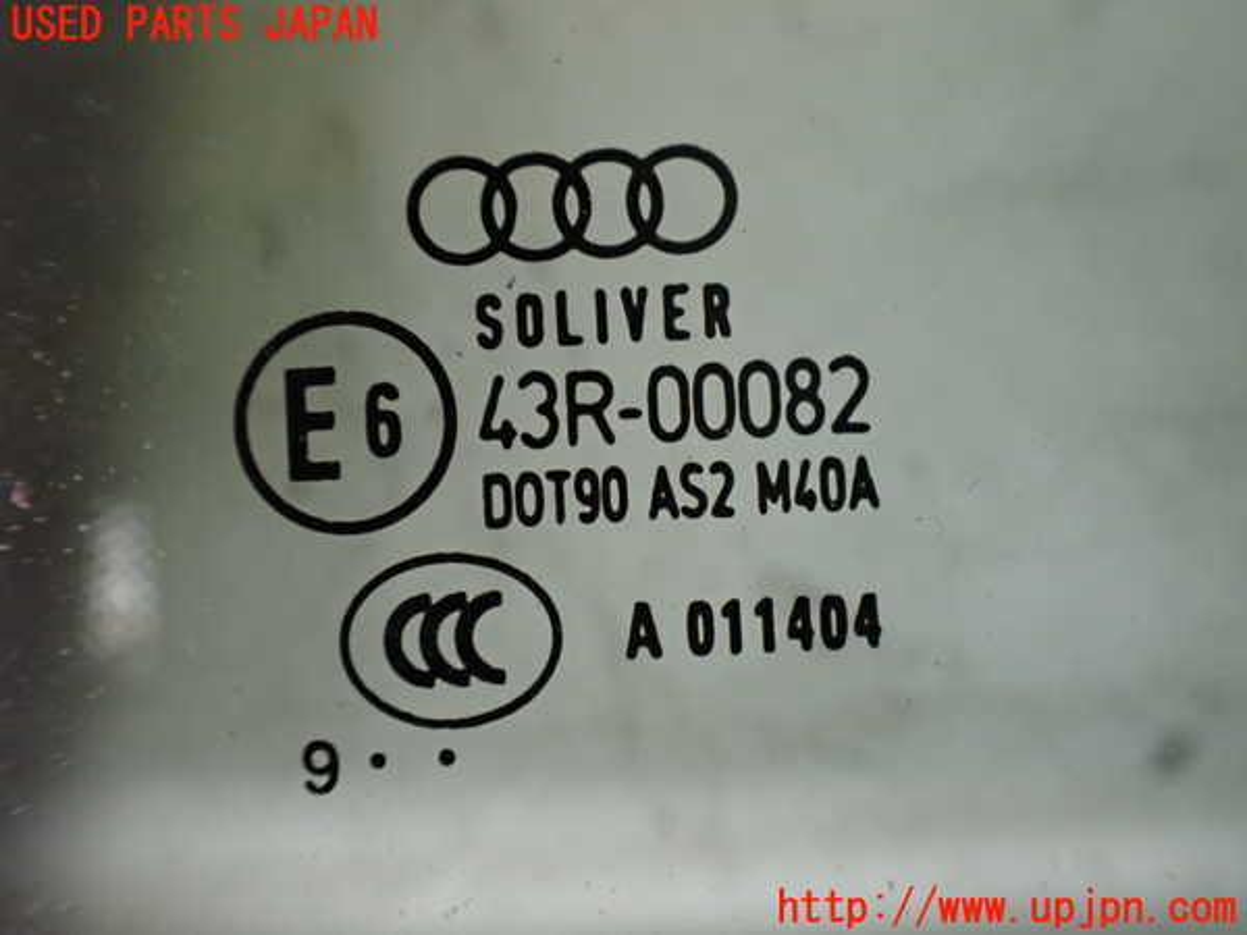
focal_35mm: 30
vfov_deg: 46.8
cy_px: 468
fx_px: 1081
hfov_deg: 60.0
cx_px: 624
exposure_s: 1/125
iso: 800
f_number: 2.3
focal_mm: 5.4
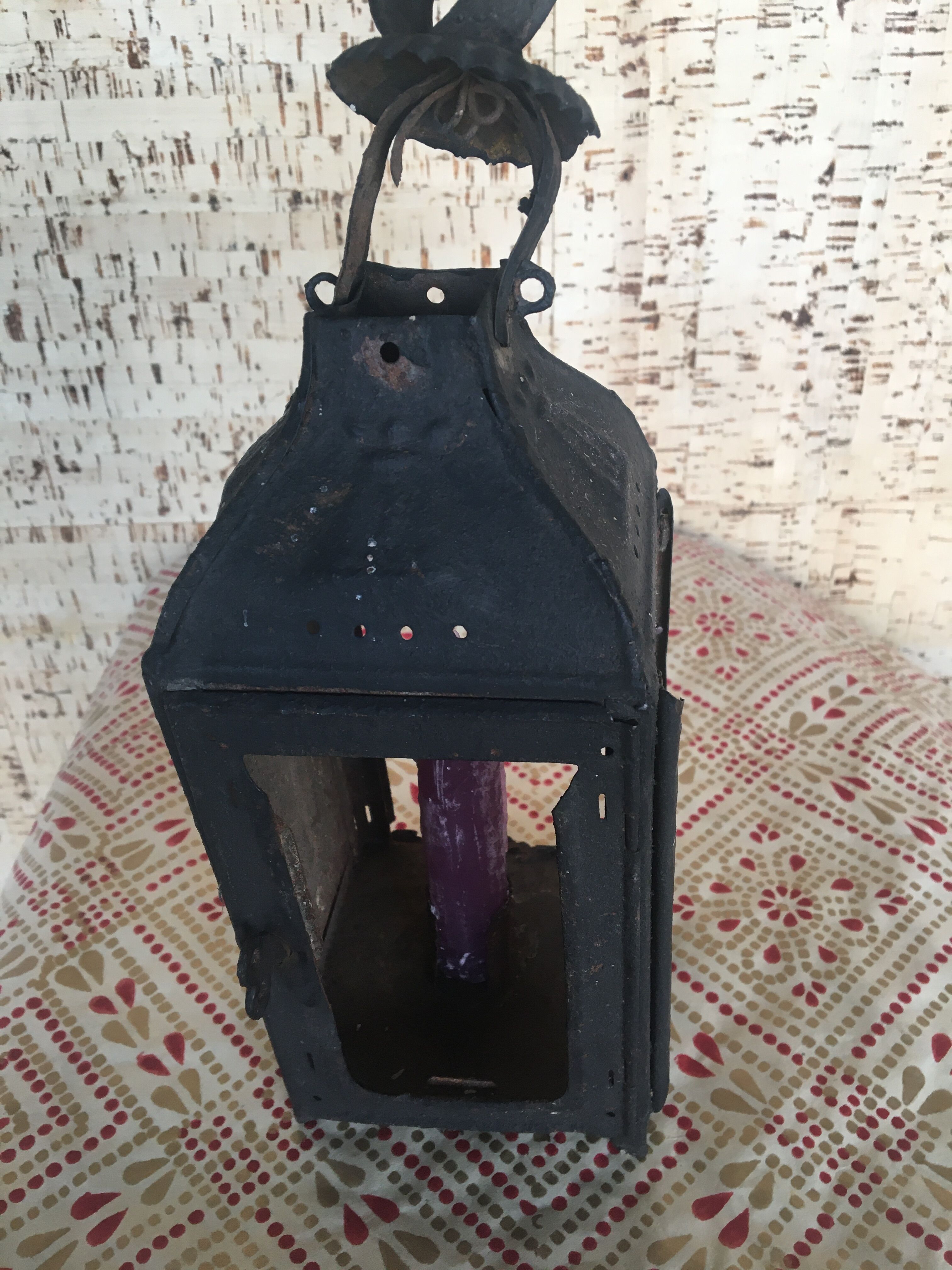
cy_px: 635
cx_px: 476
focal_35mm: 29
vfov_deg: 61.7
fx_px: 1063
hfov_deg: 48.2
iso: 40
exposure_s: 1/33
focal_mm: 4.15
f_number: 2.2
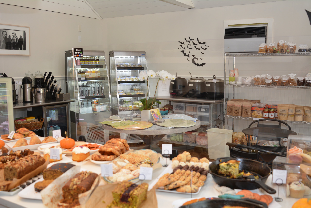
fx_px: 311
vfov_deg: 36.9
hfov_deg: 53.1
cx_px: 156
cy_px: 104
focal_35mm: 36
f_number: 4
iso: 360
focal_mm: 24
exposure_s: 1/60
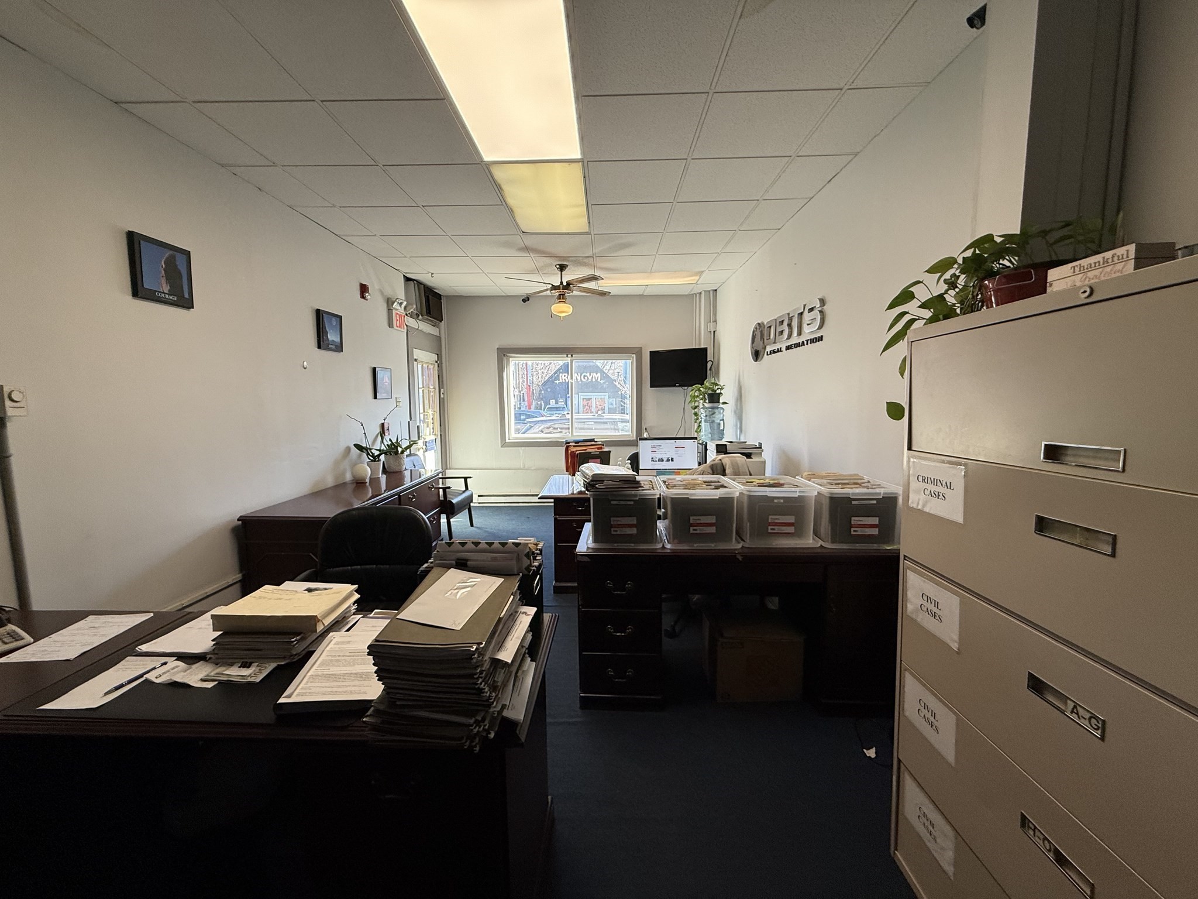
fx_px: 485
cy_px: 450
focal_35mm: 14
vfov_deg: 85.7
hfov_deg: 102.1
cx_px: 599
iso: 125
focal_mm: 2.22
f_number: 2.2
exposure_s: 1/120
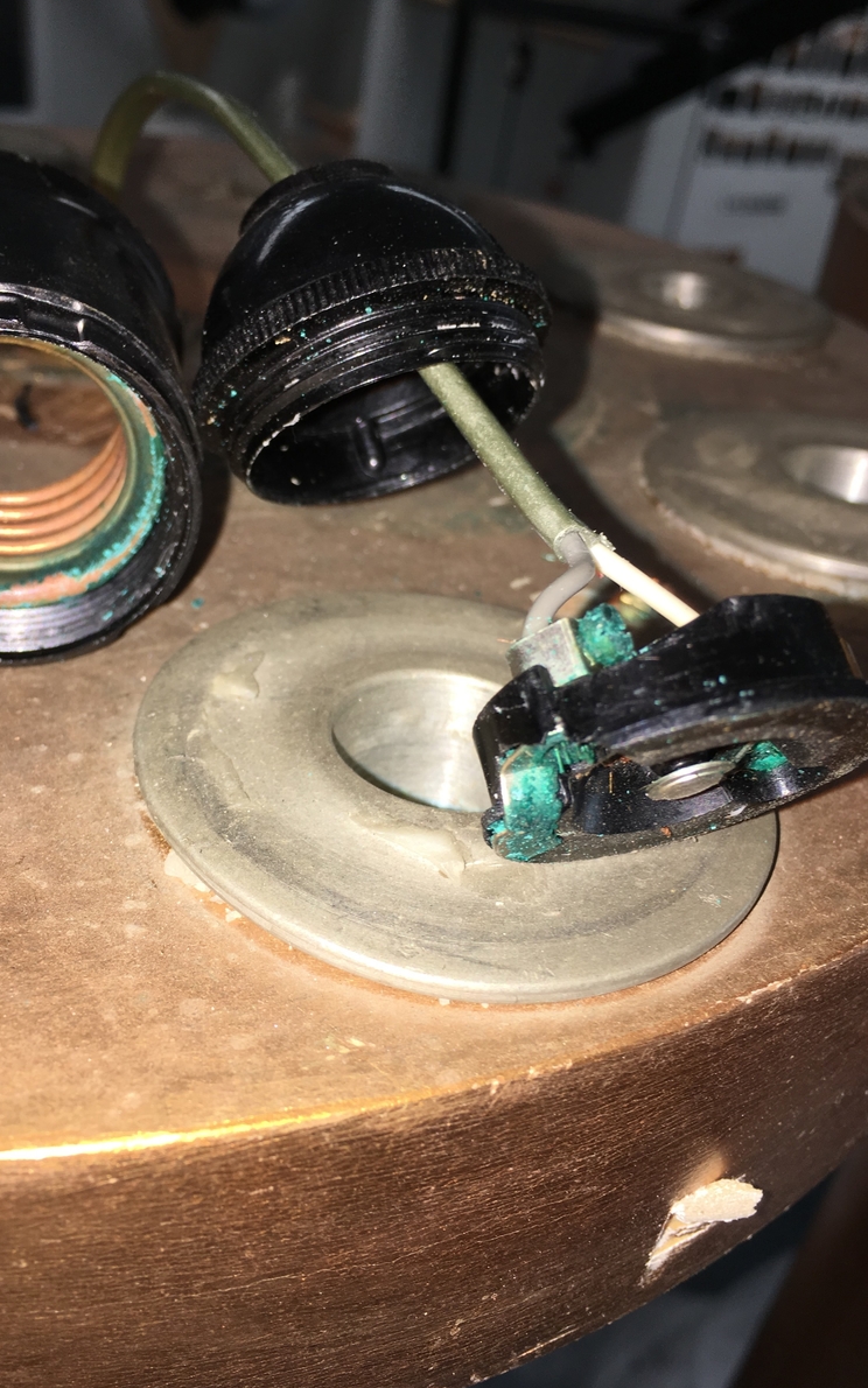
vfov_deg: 61.2
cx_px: 357
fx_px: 1173
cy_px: 699
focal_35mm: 31
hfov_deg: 40.5
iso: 25
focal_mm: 4.15
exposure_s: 1/58
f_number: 2.2
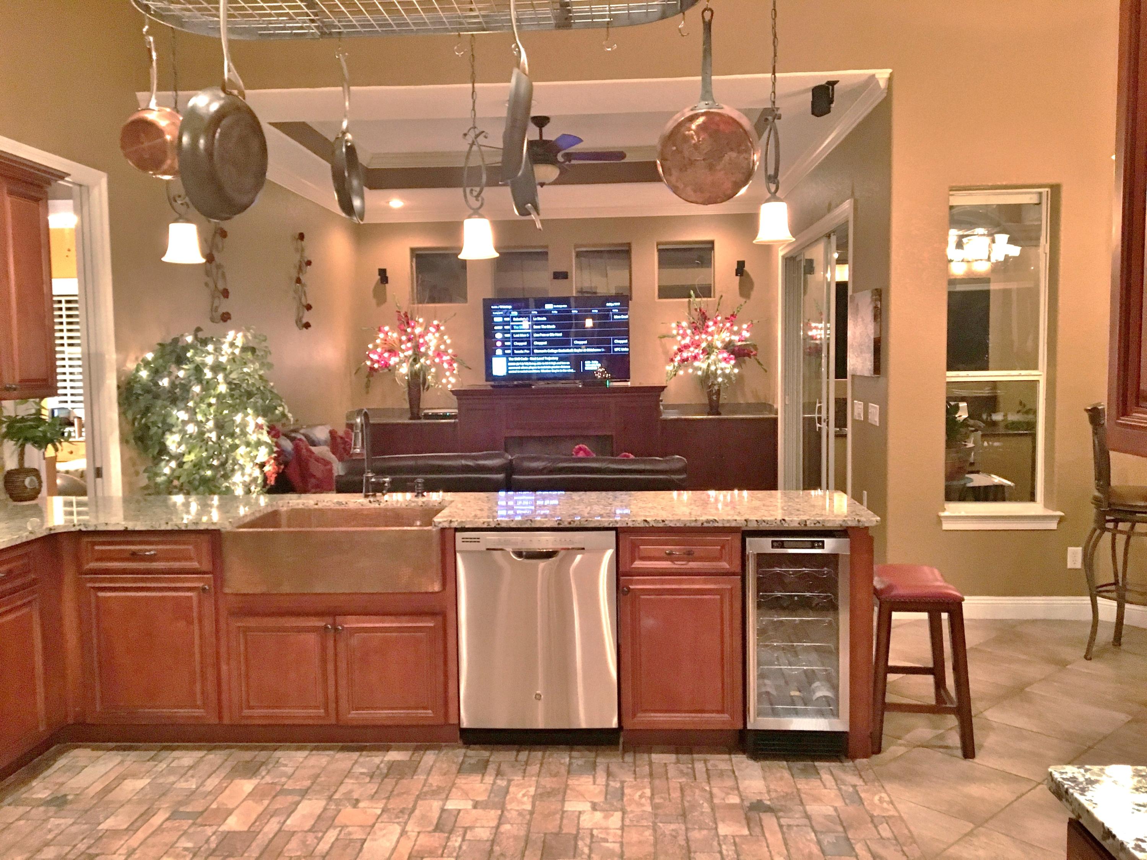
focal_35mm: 29
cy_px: 430
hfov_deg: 61.7
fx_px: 961
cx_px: 574
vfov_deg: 48.2
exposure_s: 1/15
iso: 400
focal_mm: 4.15
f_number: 2.2
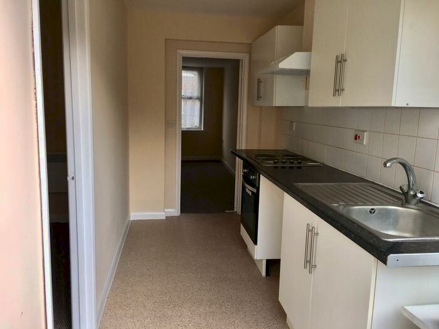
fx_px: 368
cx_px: 220
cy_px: 164
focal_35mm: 29
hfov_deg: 61.7
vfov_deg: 48.2
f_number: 2.2
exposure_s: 1/434
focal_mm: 4.15
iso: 25
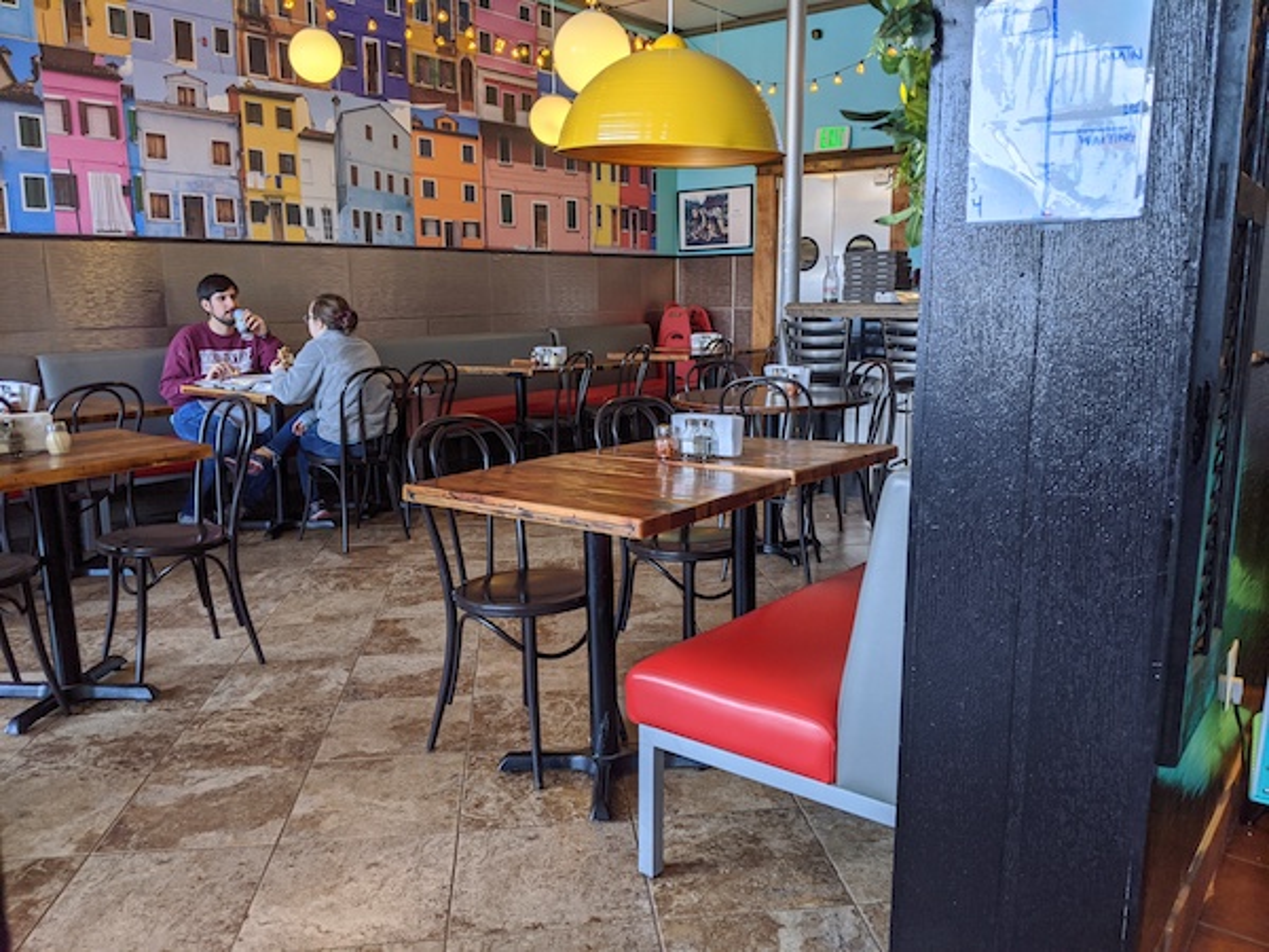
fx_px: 990
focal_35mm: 27
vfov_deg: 51.4
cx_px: 634
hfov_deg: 65.3
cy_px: 476
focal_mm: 4.44
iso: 69
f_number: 1.8
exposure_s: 1/120
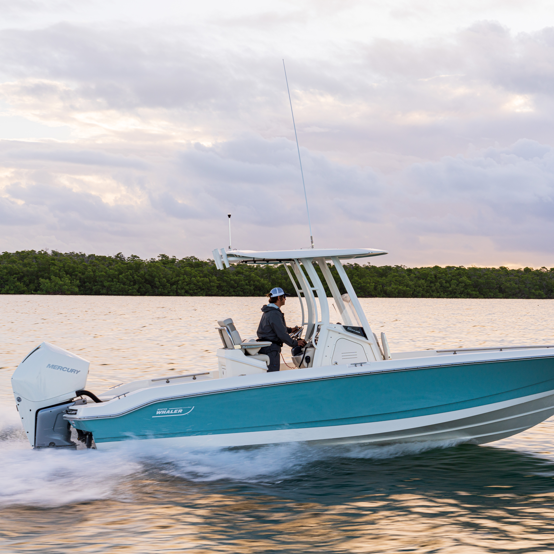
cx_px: 318
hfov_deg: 27.7
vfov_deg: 27.7
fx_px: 1123
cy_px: 277
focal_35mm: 62
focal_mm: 48
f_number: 8
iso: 200
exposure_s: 1/160
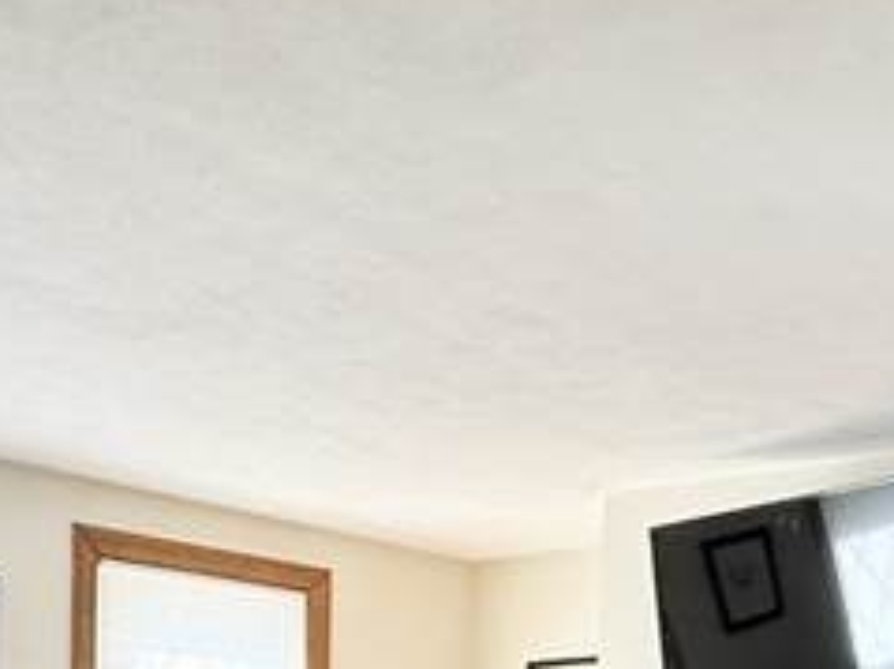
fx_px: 1549
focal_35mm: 60
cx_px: 640
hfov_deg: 31.8
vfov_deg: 20.5
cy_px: 1028
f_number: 2.2
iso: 200
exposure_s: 1/99
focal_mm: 2.22
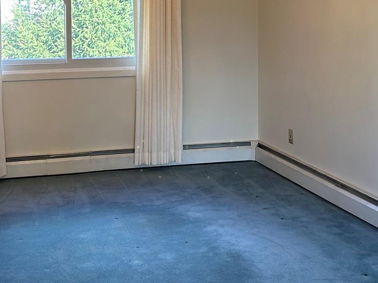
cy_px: 31
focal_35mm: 63
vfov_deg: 22.7
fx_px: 688
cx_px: 146
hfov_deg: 30.6
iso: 100
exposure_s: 1/120
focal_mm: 5.7
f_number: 1.5
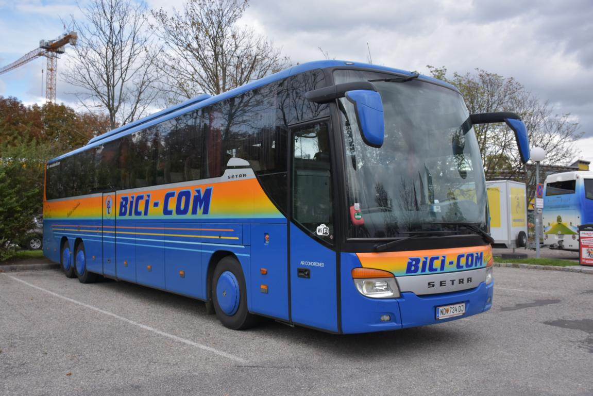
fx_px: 544
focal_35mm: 33
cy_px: 198
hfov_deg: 57.2
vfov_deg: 40.0
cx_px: 296
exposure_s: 1/2500
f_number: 4
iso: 500
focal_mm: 22
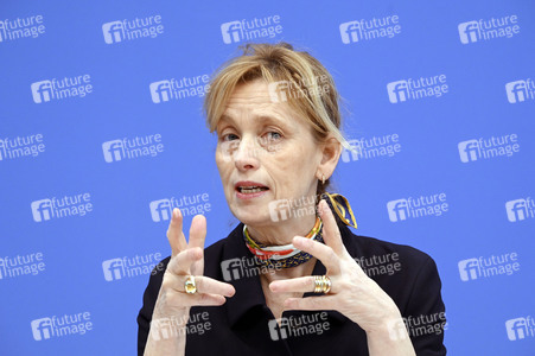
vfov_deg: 11.4
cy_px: 178
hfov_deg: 17.1
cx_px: 268
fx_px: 1782
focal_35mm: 120
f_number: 6.3
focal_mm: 120
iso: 3200
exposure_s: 1/320
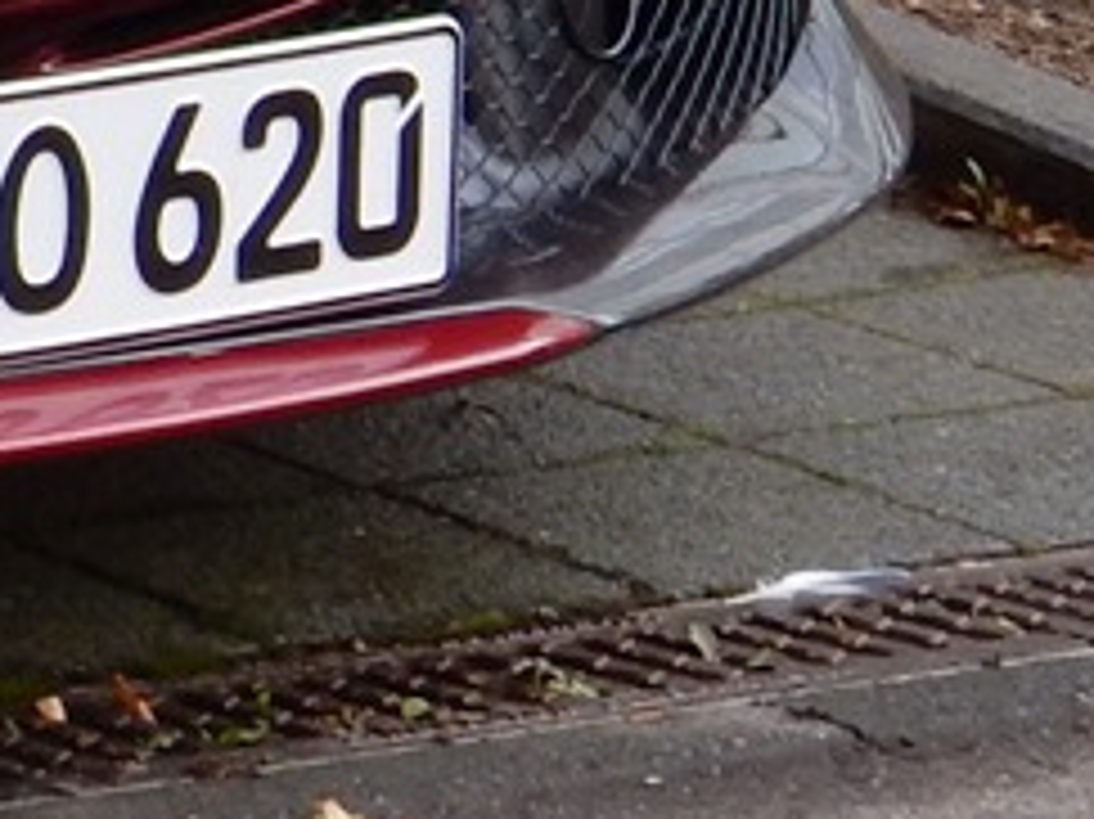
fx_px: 11877
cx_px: -2082
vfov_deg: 3.9
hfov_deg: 5.0
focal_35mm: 376
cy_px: -1300
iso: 125
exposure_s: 1/100
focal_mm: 10.7
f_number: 4.5
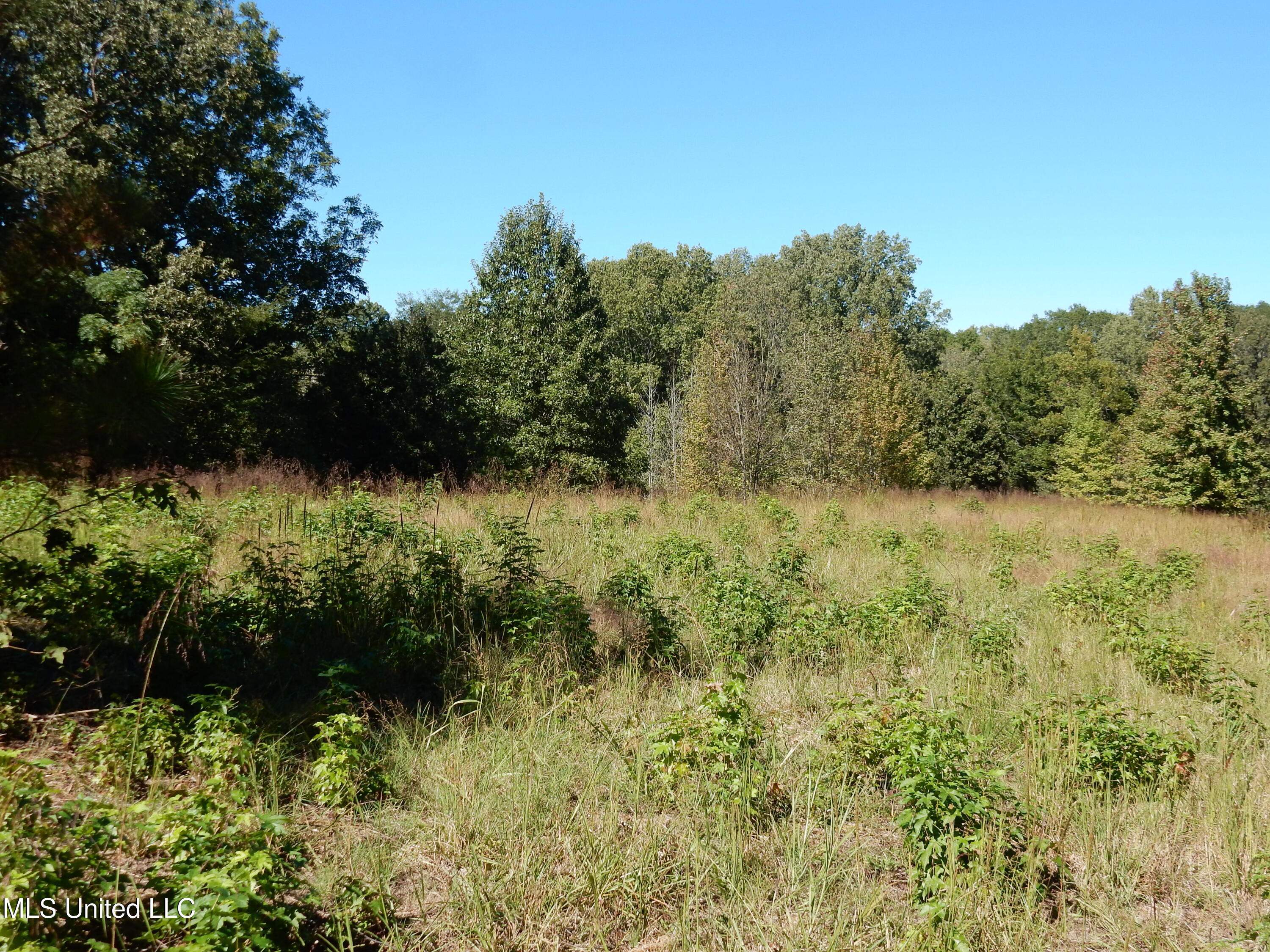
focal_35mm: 36
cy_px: 476
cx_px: 635
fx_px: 1321
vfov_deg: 39.7
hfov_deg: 51.4
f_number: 4
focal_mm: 6.4
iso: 125
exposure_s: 1/640
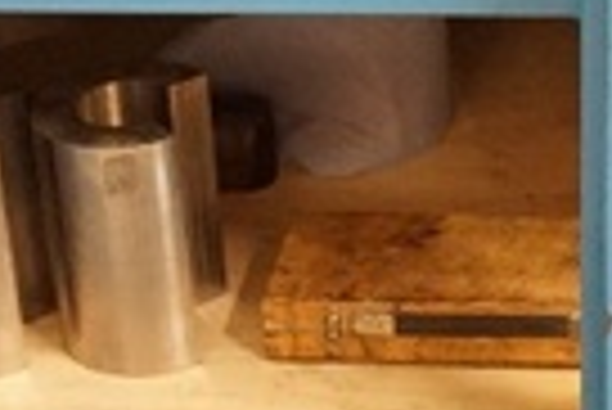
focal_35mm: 127
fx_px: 2161
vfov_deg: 10.8
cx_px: 634
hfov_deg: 15.8
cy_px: 117
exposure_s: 1/60
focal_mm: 16
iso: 3200
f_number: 3.5
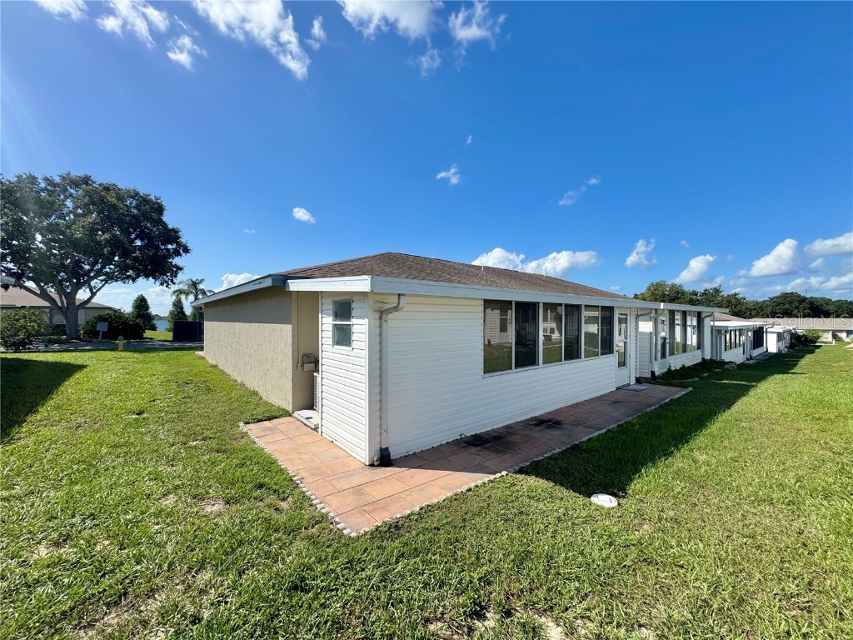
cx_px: 426
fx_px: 345
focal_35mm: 14
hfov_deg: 102.1
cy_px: 320
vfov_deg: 85.7
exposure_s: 1/2584
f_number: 2.2
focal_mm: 2.22
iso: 50
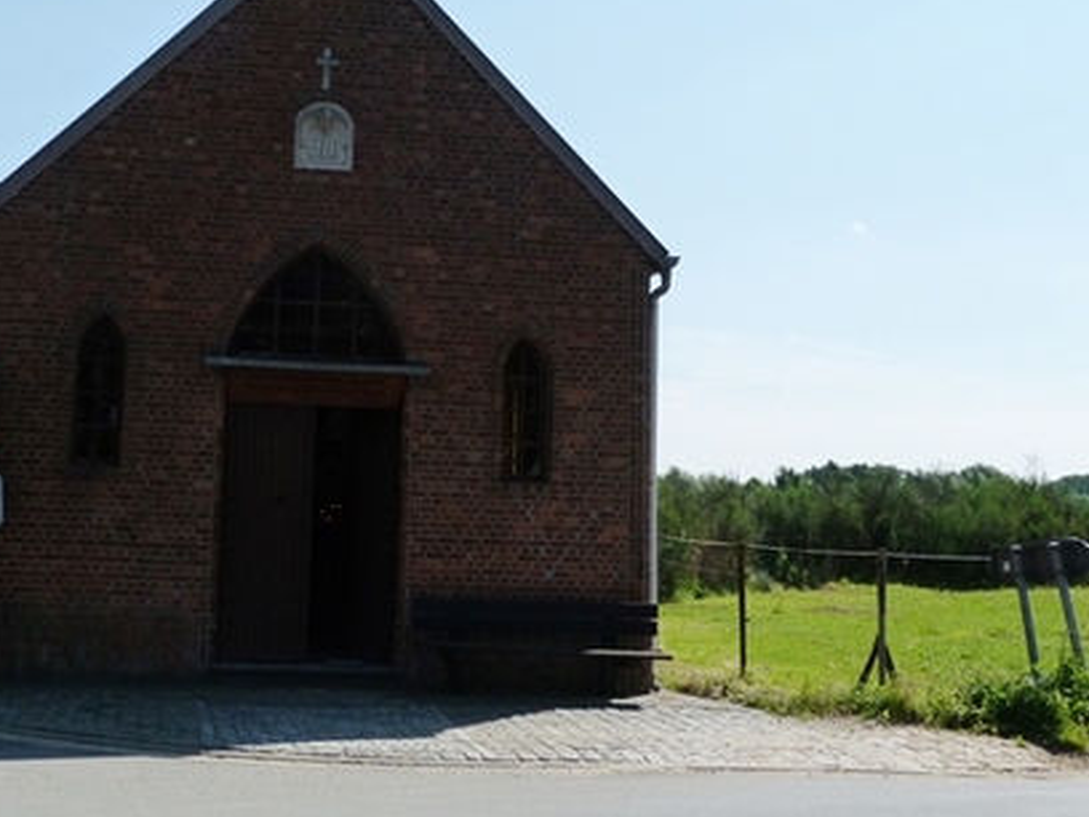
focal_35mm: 53
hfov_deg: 35.9
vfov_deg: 27.2
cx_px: 374
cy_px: 222
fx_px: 1667
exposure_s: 1/500
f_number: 5.6
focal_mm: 6.5
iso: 125
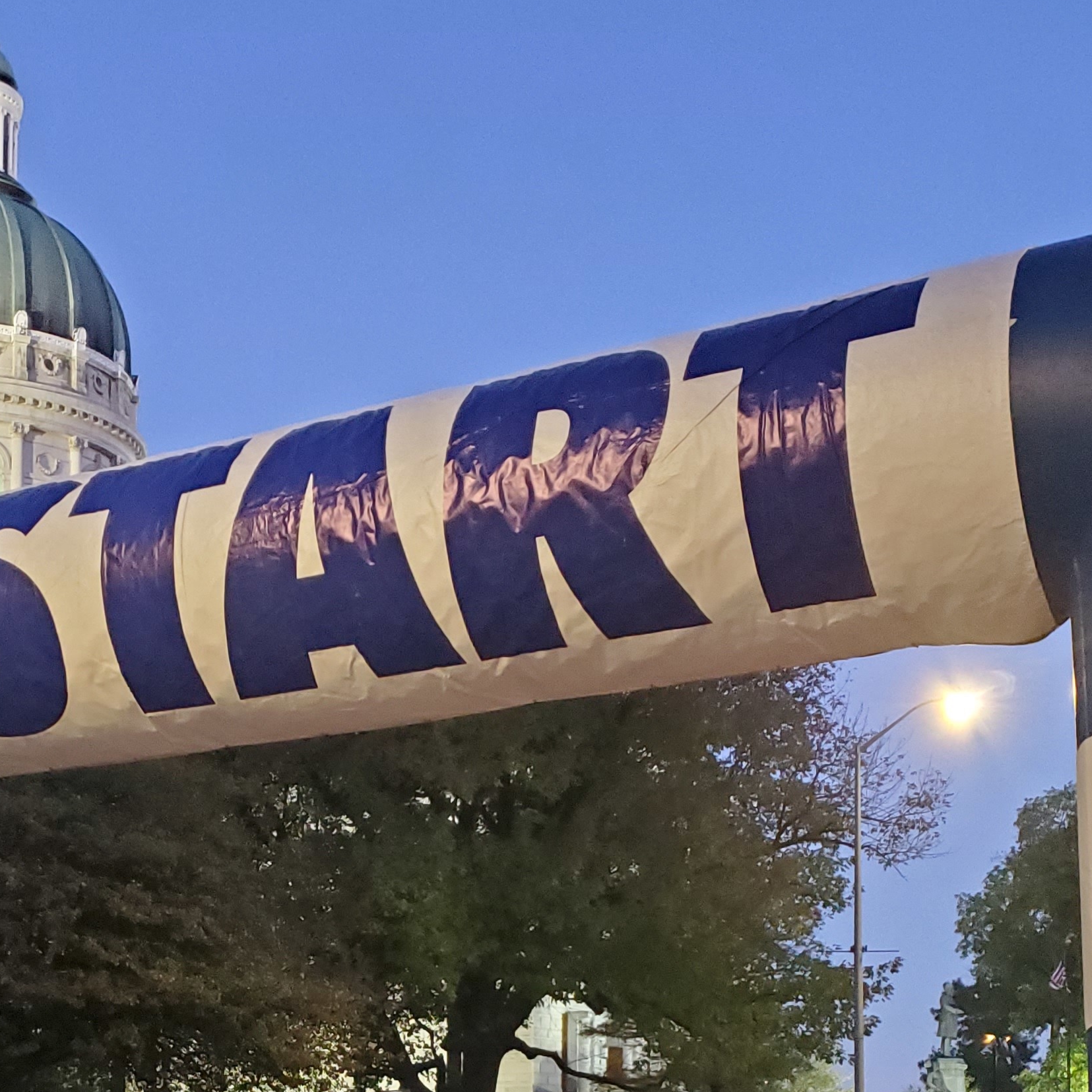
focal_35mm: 56
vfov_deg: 29.1
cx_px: 220
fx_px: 1999
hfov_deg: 29.9
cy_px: 1025
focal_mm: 4.3
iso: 800
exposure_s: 1/39
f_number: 1.5
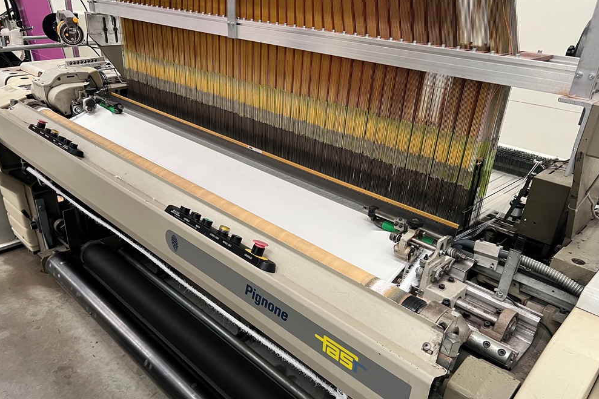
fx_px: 466
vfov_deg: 46.2
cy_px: 229
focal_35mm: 28
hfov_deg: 65.5
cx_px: 294
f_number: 1.5
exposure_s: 1/81
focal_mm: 5.7
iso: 125
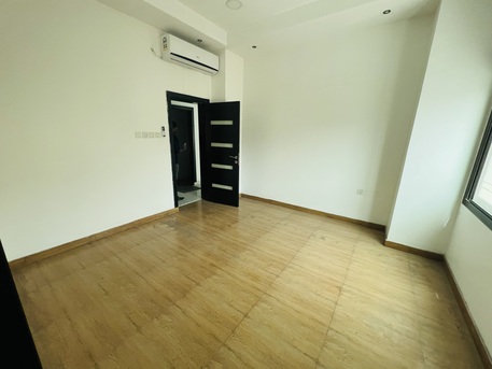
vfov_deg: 89.9
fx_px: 185
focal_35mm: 13
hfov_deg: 106.2
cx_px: 246
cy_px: 184
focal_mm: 1.57
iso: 200
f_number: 1.8
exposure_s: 1/99
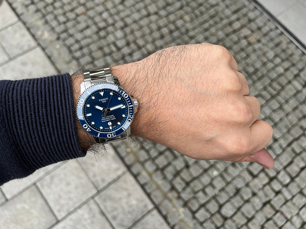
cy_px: 114
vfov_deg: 53.1
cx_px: 153
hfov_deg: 67.3
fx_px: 230
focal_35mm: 26
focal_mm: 5.7
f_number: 1.5
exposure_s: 1/126
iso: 32
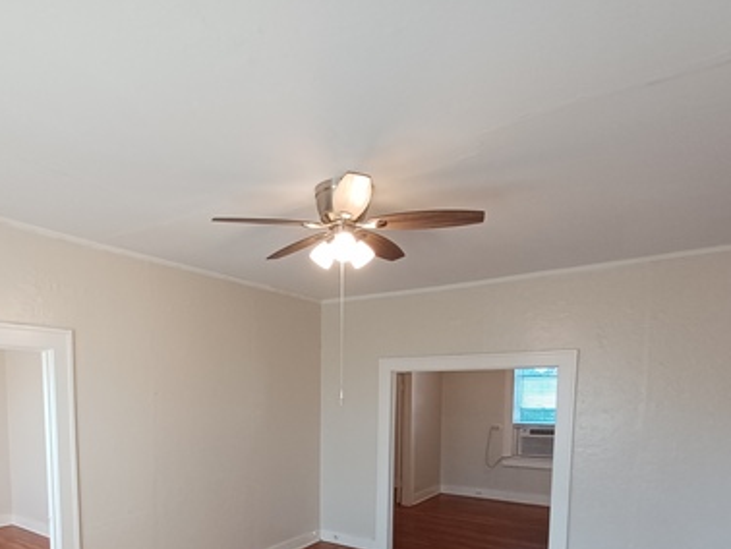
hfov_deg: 75.3
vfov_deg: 57.5
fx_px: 465
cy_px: 423
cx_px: 282
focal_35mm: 22
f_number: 2.2
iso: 100
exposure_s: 1/60
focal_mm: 1.42
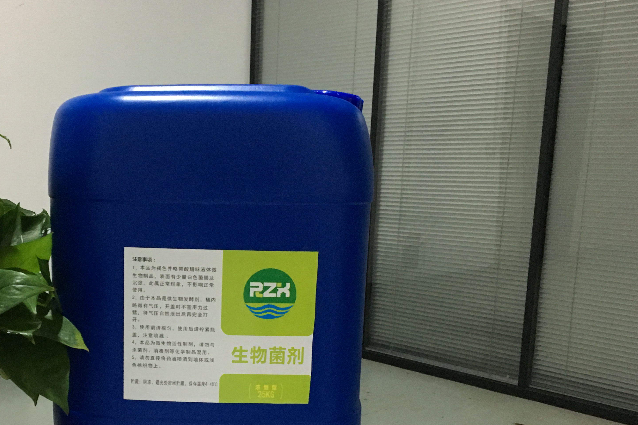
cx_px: 209
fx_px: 744
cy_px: 303
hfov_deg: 45.6
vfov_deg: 31.5
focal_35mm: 42
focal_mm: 4.15
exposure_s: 1/17
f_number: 2.2
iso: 200
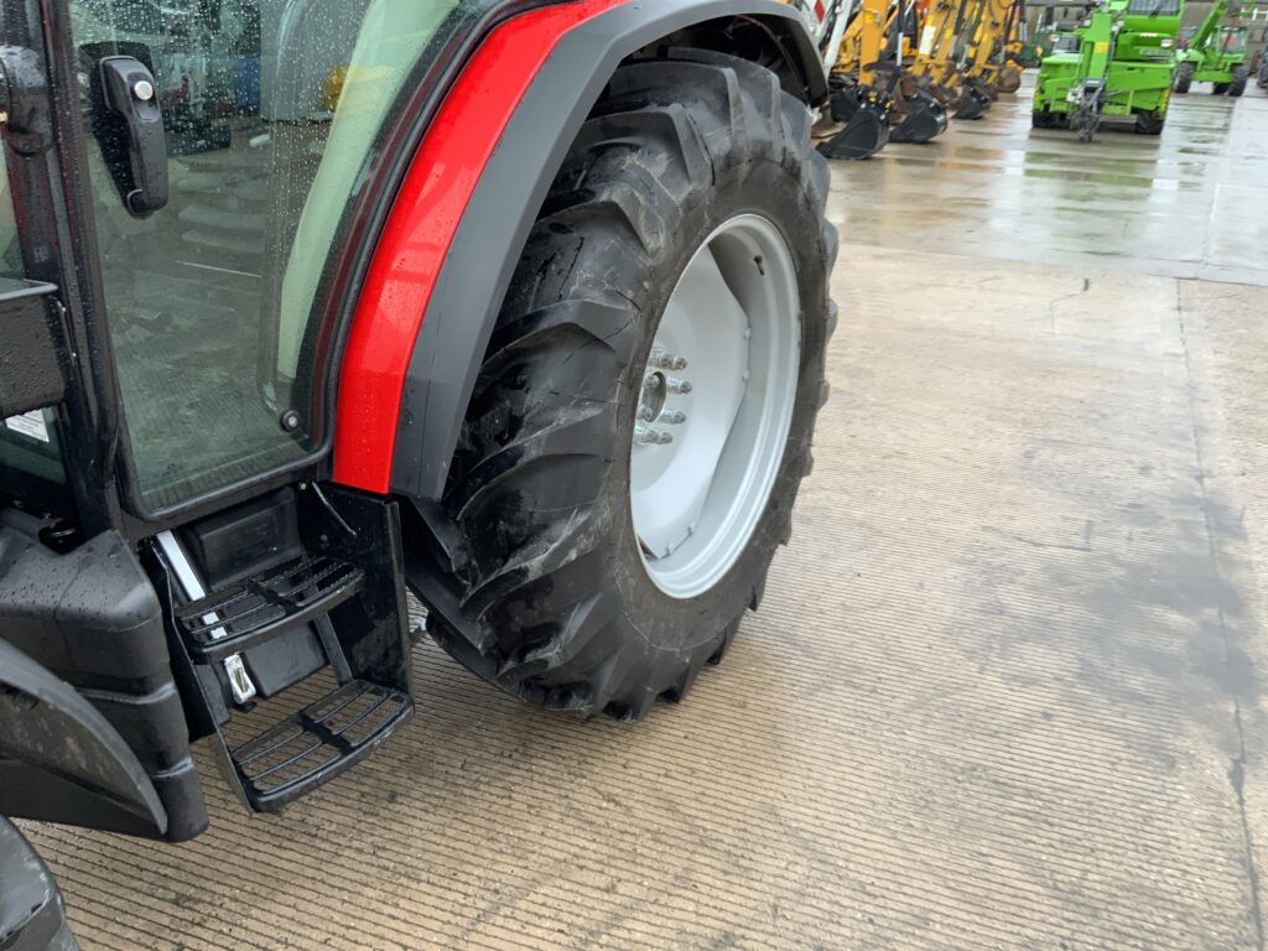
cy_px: 476
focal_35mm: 29
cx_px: 634
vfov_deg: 48.2
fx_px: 1062
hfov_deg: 61.7
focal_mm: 3
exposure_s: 1/137
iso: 16
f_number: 1.8
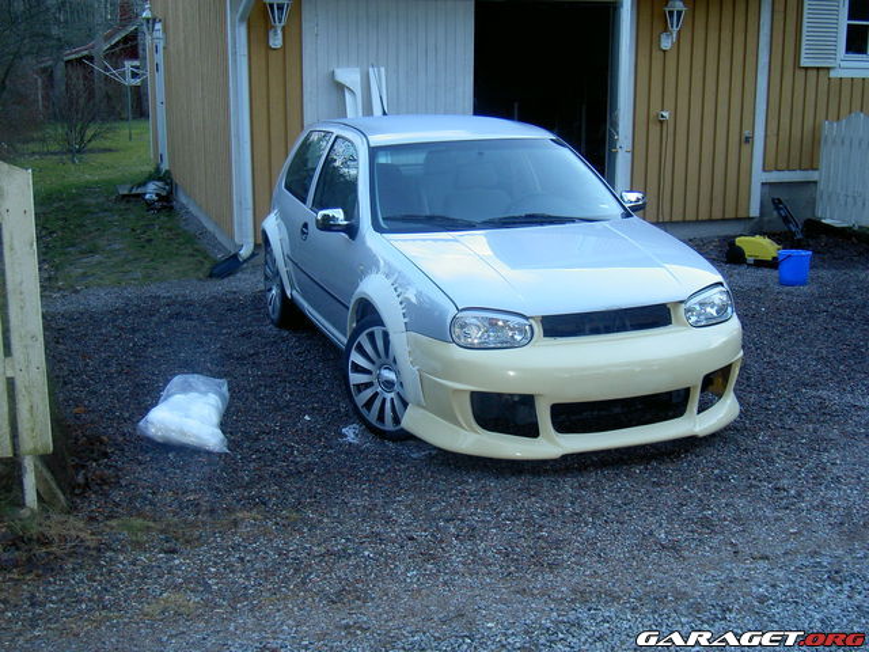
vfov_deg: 32.9
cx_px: 434
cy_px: 326
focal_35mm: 44
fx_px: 1105
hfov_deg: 42.9
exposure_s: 1/64.1
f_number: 2.9
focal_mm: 9
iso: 100
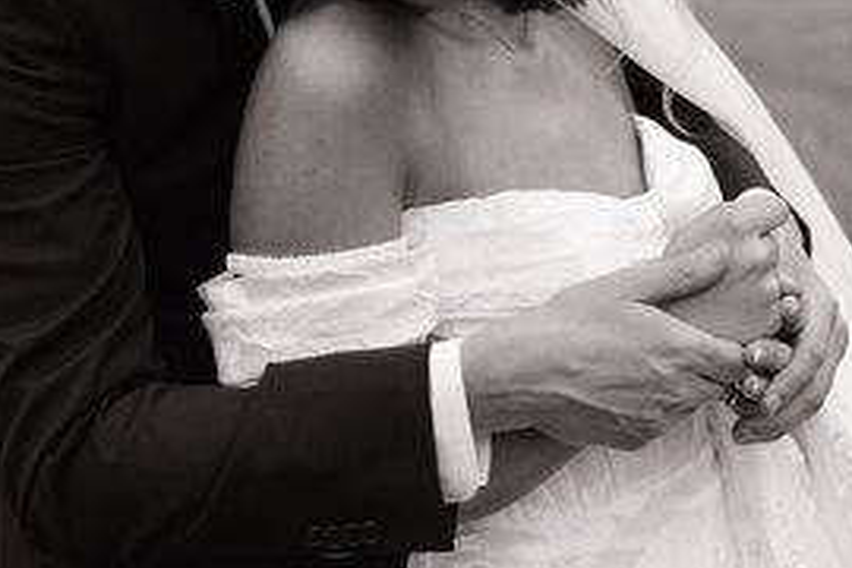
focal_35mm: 74
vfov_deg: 18.3
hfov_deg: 27.2
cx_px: 565
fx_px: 1751
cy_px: 156
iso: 250
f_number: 4
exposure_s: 1/1000
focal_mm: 50
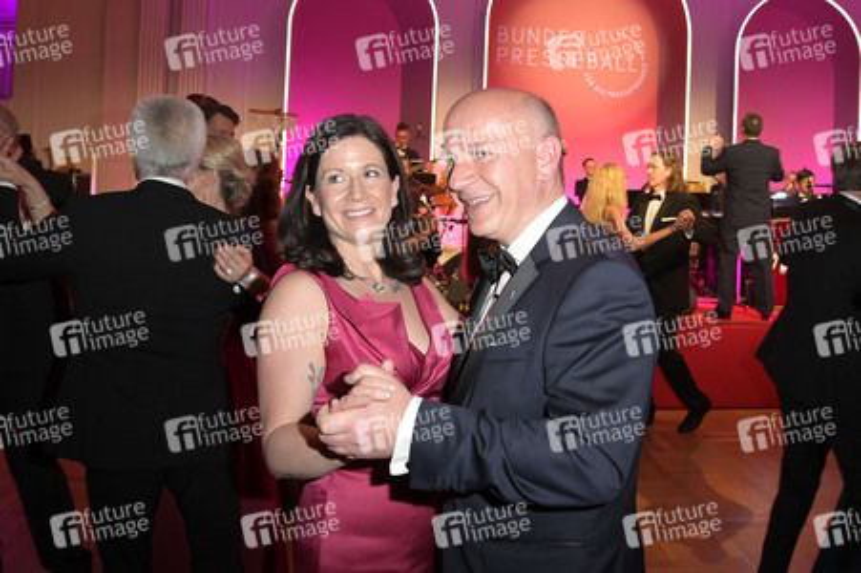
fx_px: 574
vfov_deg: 53.1
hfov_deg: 73.8
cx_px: 430
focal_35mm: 24
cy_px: 286
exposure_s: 1/100
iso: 3200
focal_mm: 24
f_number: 5
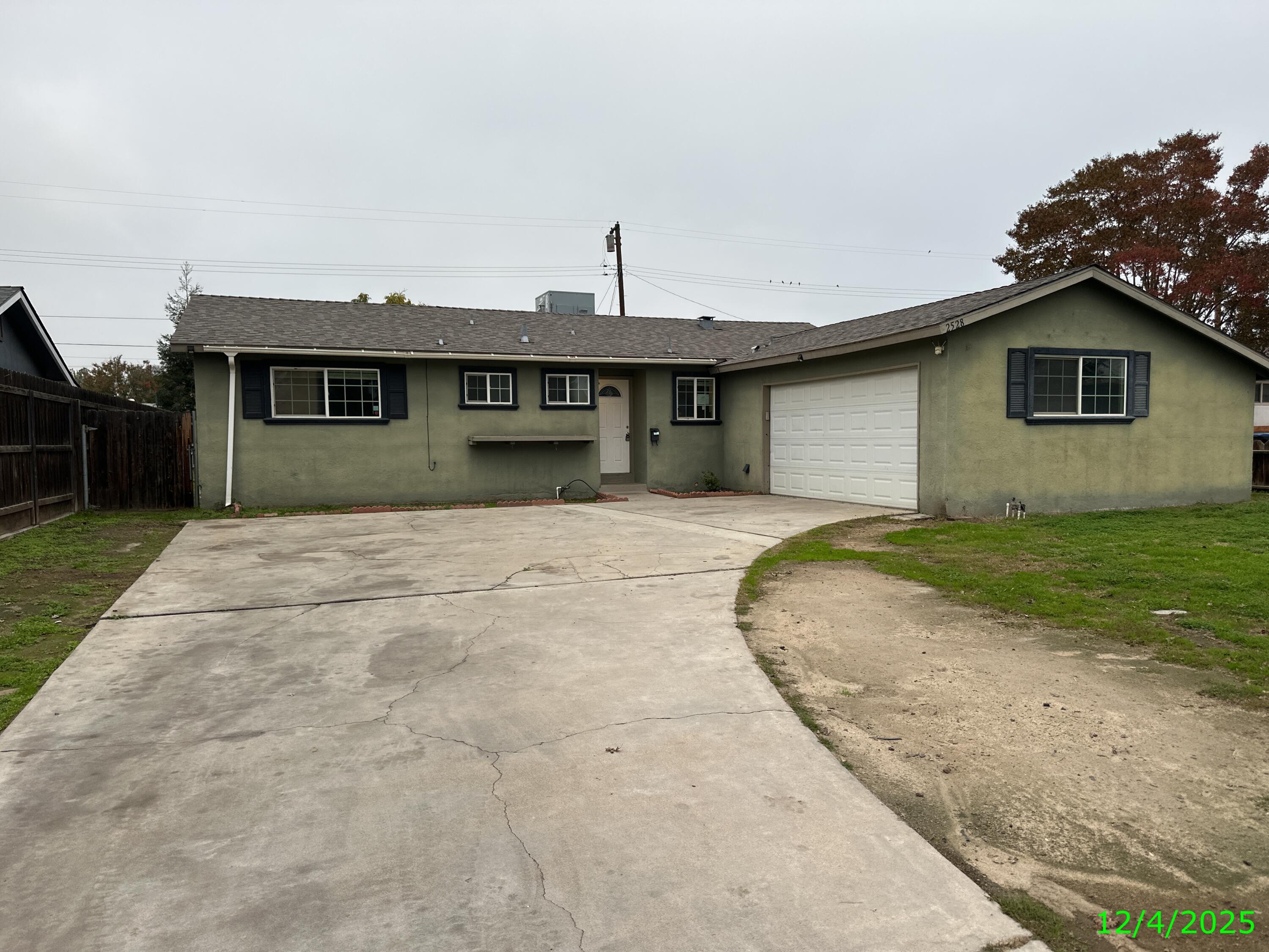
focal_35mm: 24
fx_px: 880
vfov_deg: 56.8
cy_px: 476
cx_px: 634
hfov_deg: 71.6
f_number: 1.78
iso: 80
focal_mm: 6.86
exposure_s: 1/491
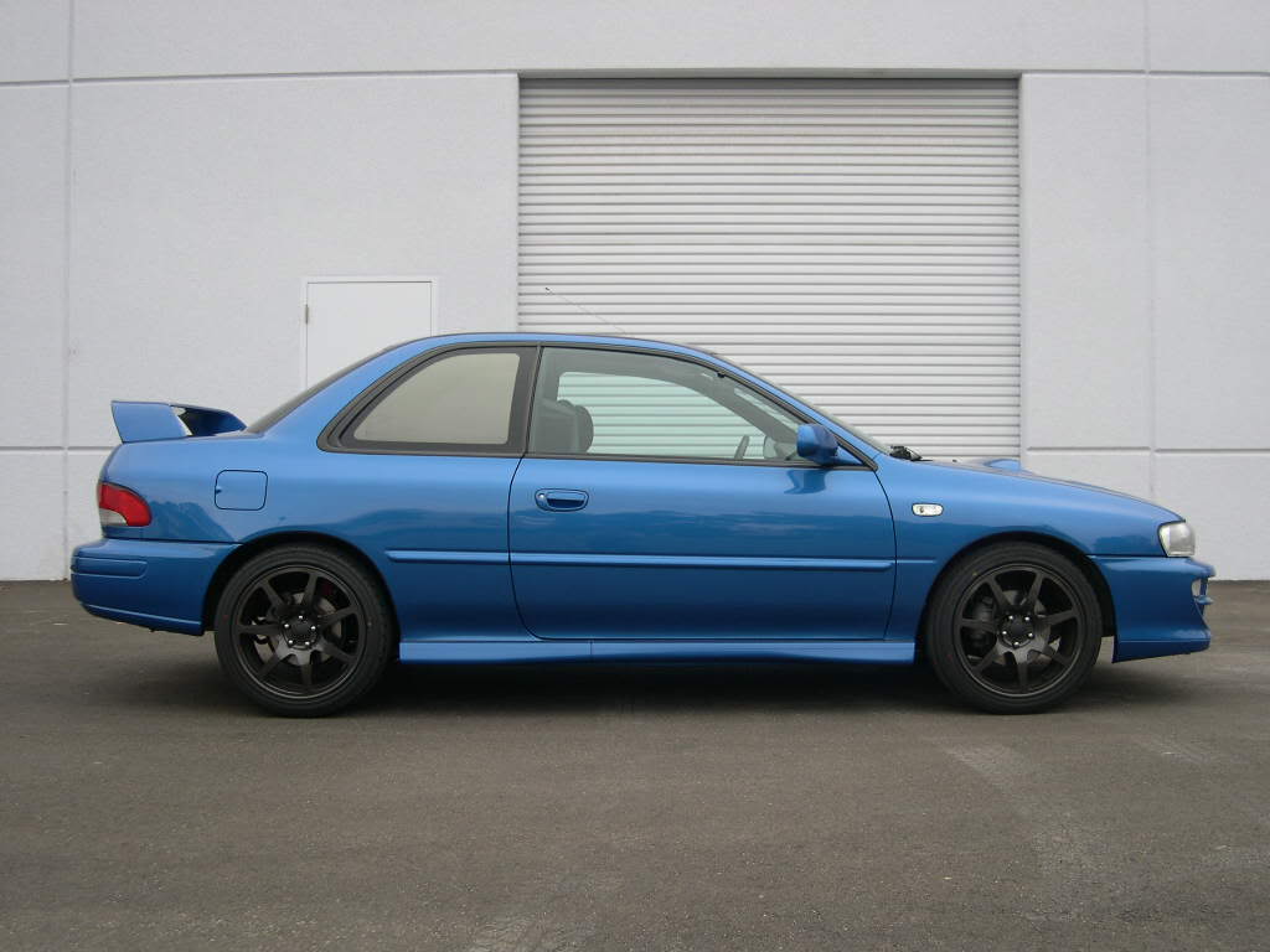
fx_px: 1541
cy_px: 476
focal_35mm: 42
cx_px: 635
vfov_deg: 34.3
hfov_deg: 44.8
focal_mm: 9
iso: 100
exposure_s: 1/538
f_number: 2.9
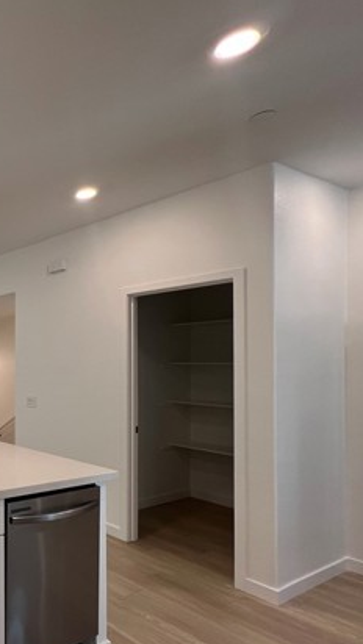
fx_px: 376
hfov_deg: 34.2
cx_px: -122
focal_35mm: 22
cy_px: 360
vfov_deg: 80.9
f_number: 1.8
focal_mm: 1.57
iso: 64
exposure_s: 1/120
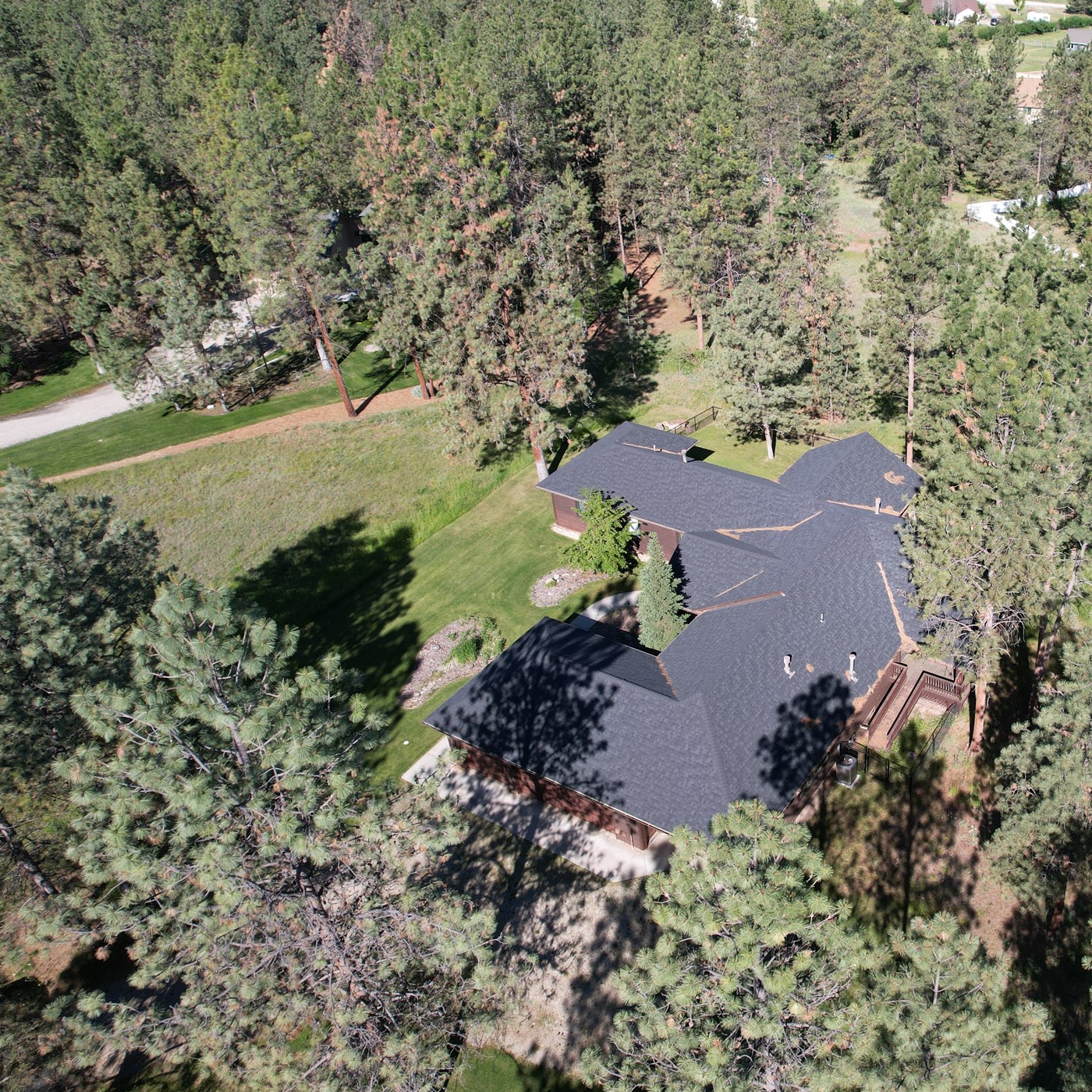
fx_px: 1035
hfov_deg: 53.2
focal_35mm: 29
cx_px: 817
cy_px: 532
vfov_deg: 55.6
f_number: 2.8
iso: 110
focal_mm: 8.38
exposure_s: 1/1250
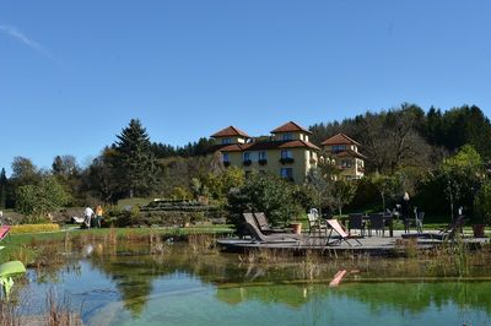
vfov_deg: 32.6
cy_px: 178
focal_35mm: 41
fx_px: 559
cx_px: 248
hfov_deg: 47.4
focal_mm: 32
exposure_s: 1/400
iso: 160
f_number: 9
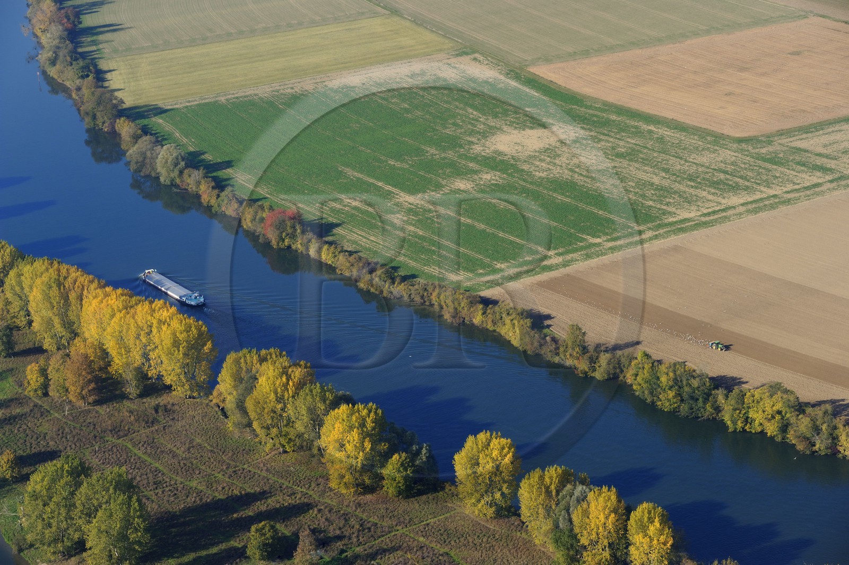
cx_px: 424
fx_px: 2403
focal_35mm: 102
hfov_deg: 20.0
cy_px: 282
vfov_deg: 13.4
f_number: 6.3
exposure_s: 1/800
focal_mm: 102
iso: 400
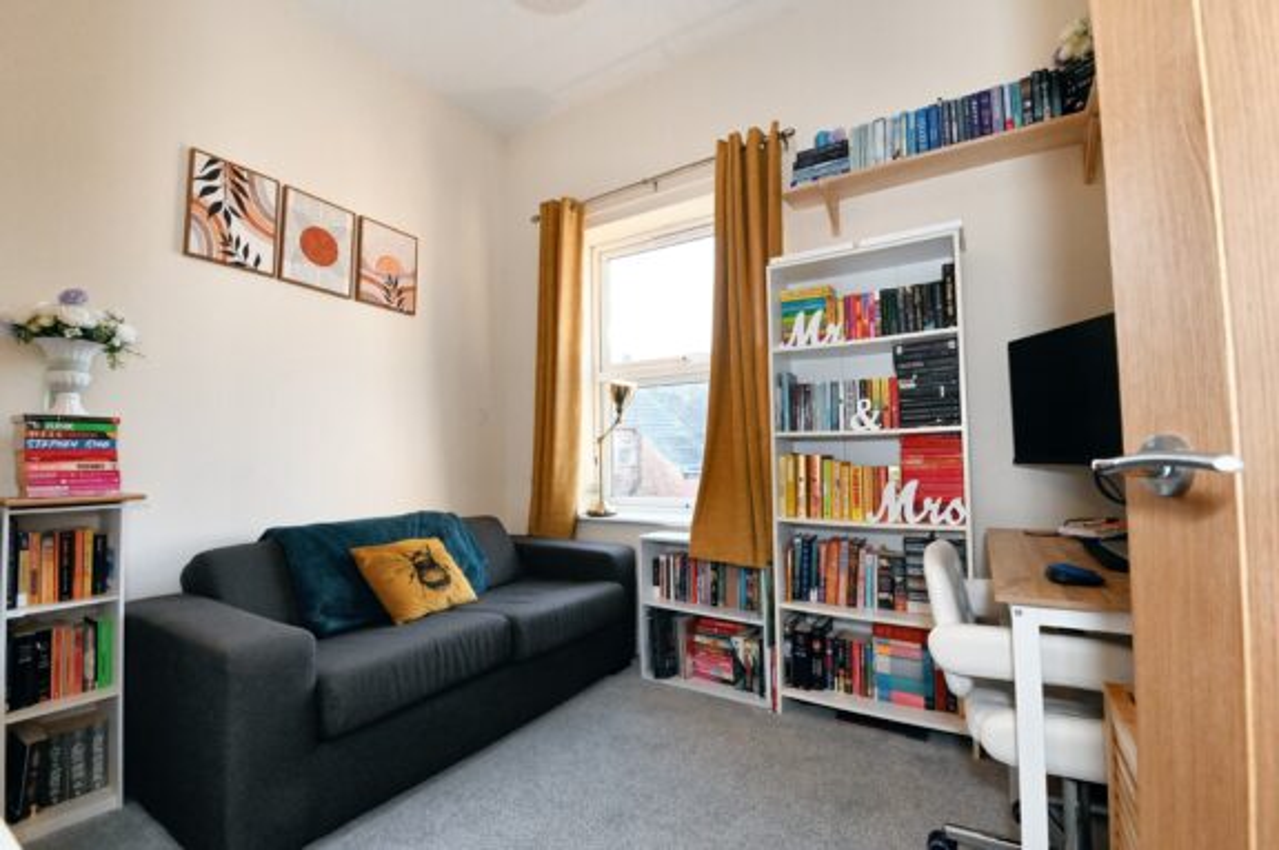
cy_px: 425
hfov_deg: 100.4
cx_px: 640
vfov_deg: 77.2
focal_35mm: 15
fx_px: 532
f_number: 10
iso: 5000
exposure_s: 1/200
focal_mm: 15
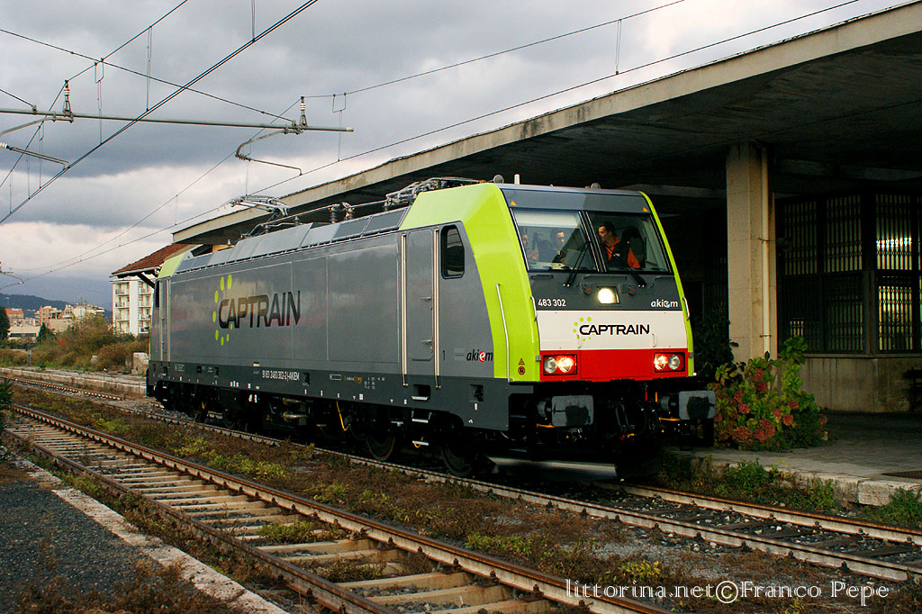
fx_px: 1152
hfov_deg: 43.6
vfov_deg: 29.8
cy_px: 307
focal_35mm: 45
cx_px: 461
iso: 800
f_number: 4.5
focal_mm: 30
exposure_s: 1/60
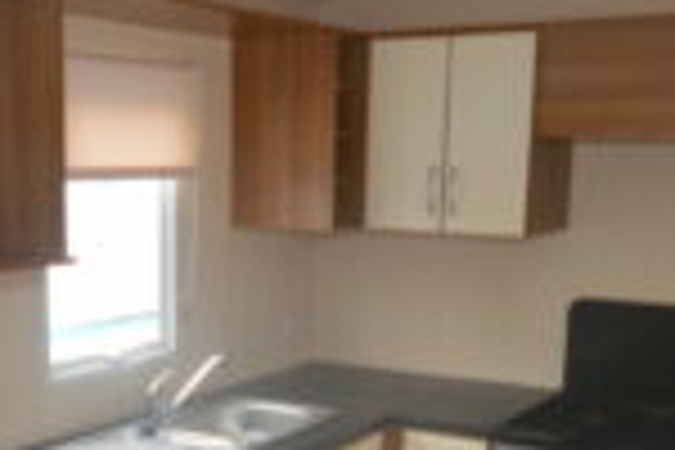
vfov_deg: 24.6
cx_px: 238
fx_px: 1012
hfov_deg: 36.6
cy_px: 364
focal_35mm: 54
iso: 640
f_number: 4
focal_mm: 10
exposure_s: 1/60
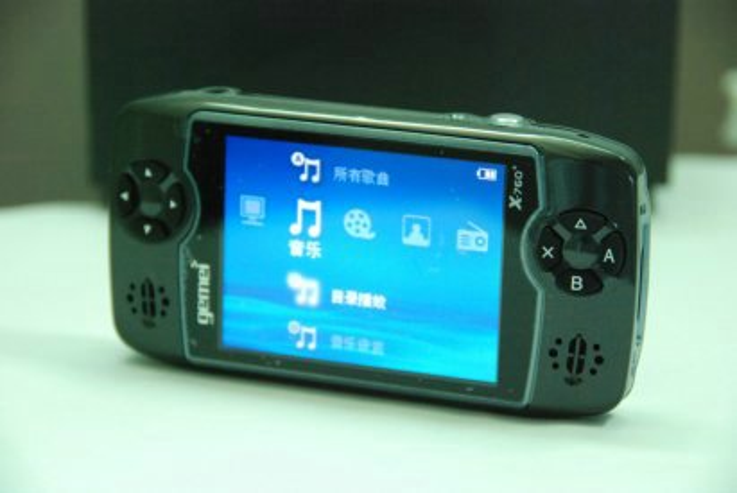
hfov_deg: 13.0
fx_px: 3228
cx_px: 368
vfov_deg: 8.7
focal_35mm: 158
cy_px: 246
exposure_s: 1/50
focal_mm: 105
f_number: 5.6
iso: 1600
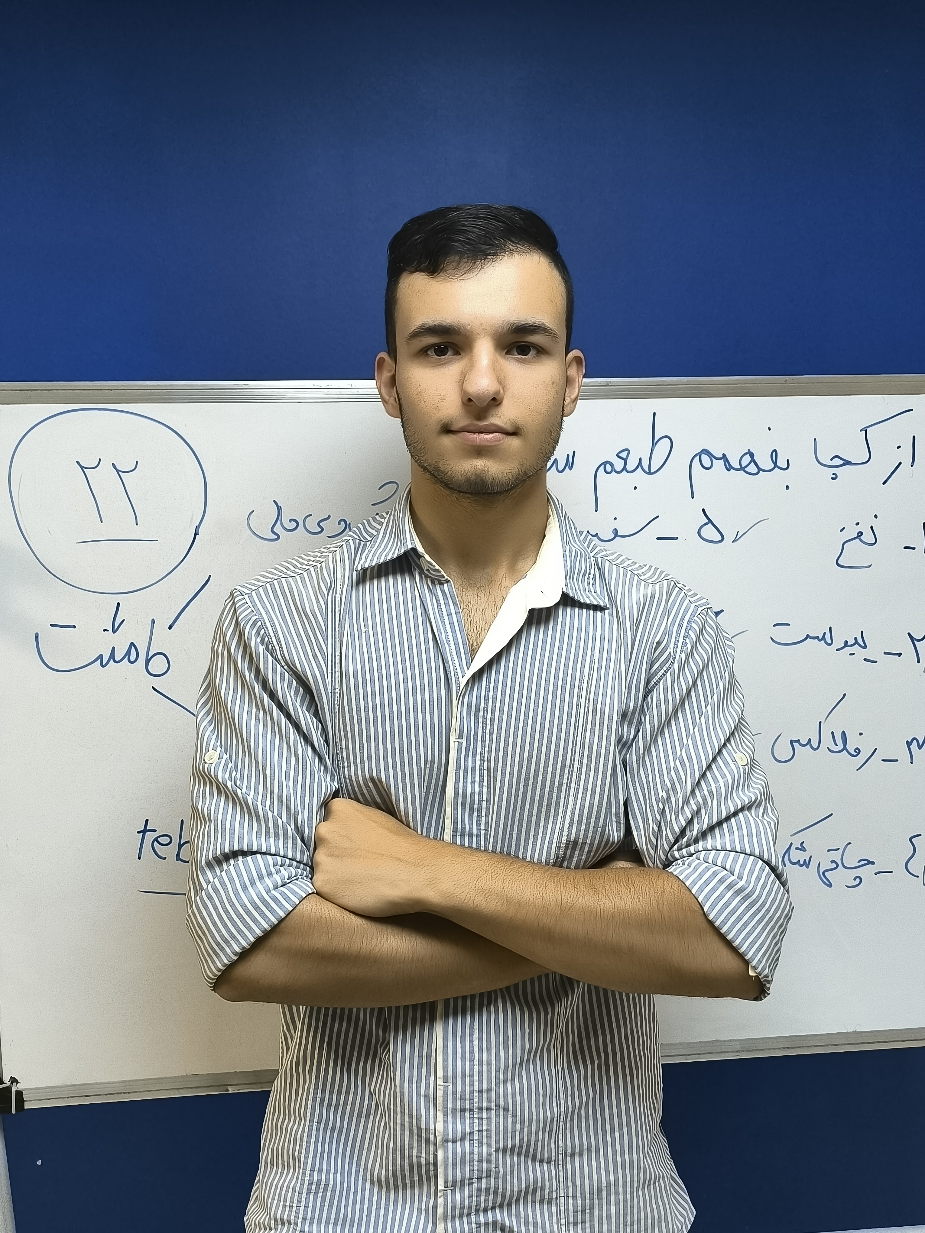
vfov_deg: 52.6
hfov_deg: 40.7
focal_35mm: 35
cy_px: 616
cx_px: 462
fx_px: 1247
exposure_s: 1/100
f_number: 1.65
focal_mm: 6.14
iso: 400
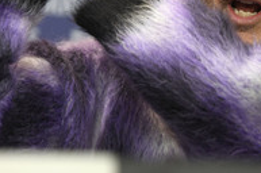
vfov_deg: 4.5
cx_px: 174
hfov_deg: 6.8
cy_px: 12
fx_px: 2200
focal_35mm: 304
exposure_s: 1/320
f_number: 4
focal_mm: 130
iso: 1250
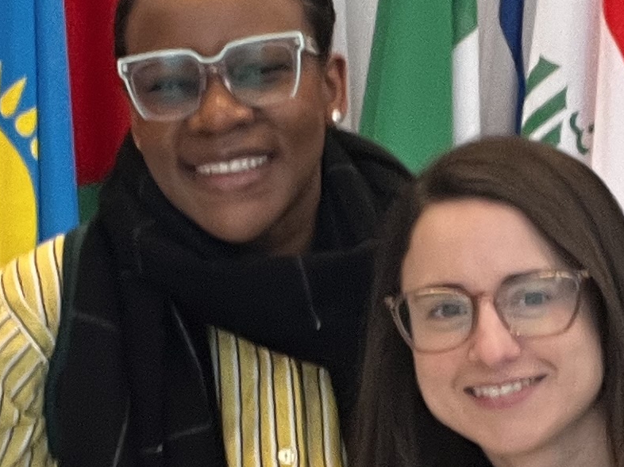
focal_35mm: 118
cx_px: 514
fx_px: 2126
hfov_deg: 16.6
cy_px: 357
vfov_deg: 12.5
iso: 125
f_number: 2.2
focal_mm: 2.71
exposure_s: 1/60
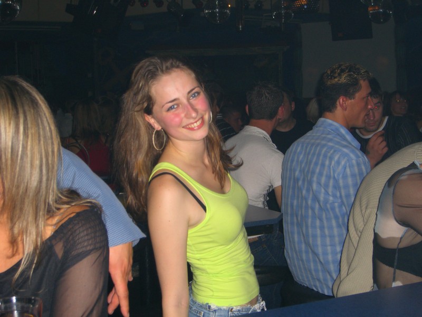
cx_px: 211
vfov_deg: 25.7
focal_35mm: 57
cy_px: 158
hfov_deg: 33.8
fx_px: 695
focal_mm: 11.8
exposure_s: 1/60
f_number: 3.6
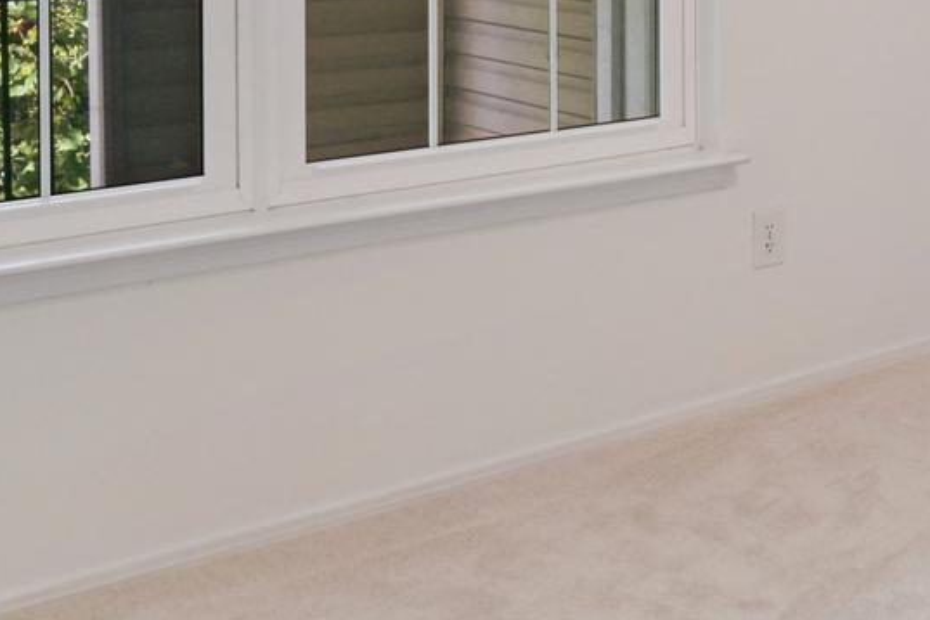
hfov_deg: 28.7
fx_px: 1576
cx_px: 1101
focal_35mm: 61
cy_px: -161
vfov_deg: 20.5
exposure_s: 1/10
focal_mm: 16
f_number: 8
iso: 1250
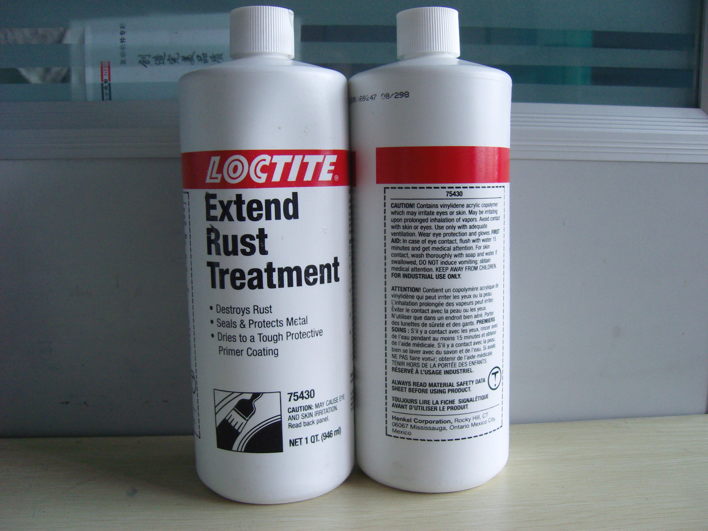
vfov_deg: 41.8
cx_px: 354
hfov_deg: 54.0
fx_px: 695
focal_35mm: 34
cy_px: 266
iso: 200
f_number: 2.8
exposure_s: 1/30
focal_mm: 7.3
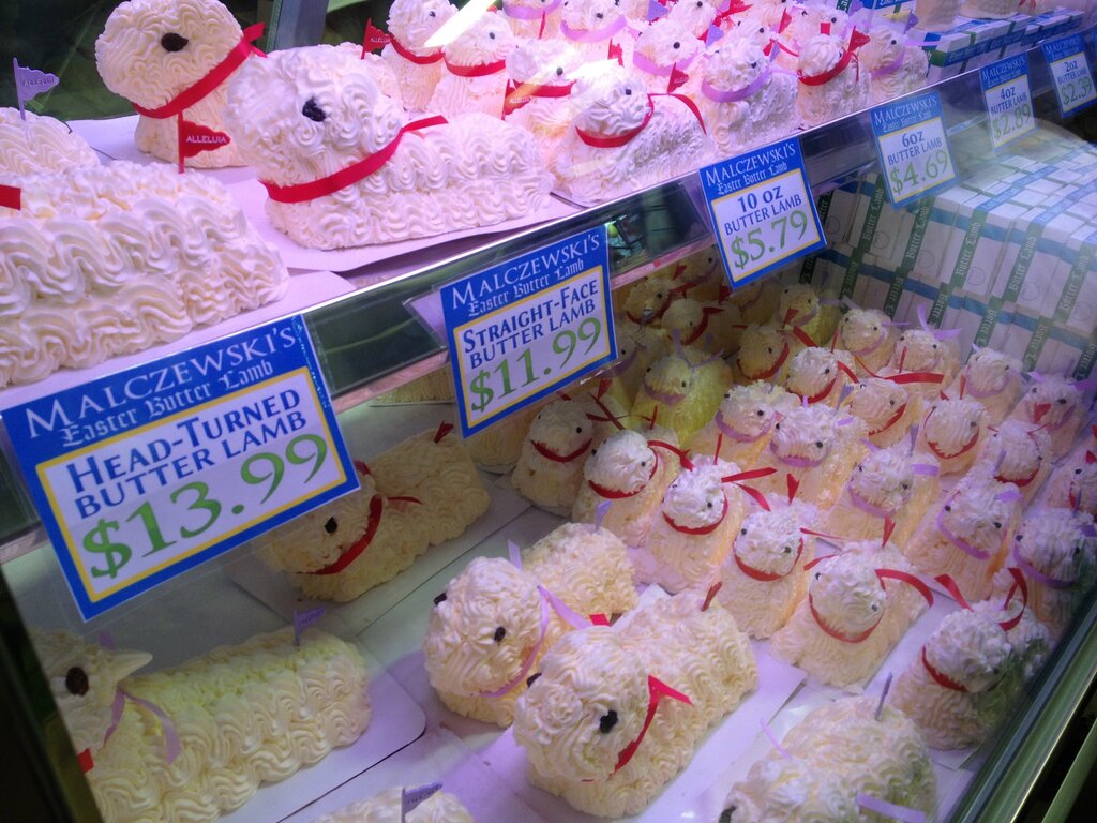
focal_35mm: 35
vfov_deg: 40.7
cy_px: 412
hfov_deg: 52.6
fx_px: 1109
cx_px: 548
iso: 80
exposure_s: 1/30
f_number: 2.4
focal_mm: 4.28
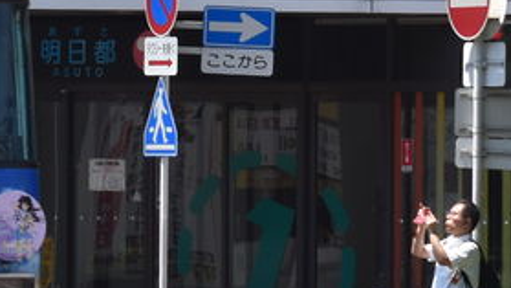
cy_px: 39
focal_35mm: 664
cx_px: -654
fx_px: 8998
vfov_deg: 1.8
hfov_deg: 3.2
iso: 200
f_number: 9
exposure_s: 1/320
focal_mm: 92
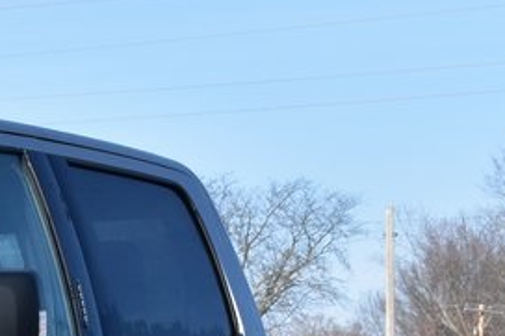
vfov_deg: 6.8
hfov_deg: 9.9
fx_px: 2774
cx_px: -362
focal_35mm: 198
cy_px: 552
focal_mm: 35
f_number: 11
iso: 400
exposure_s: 1/320
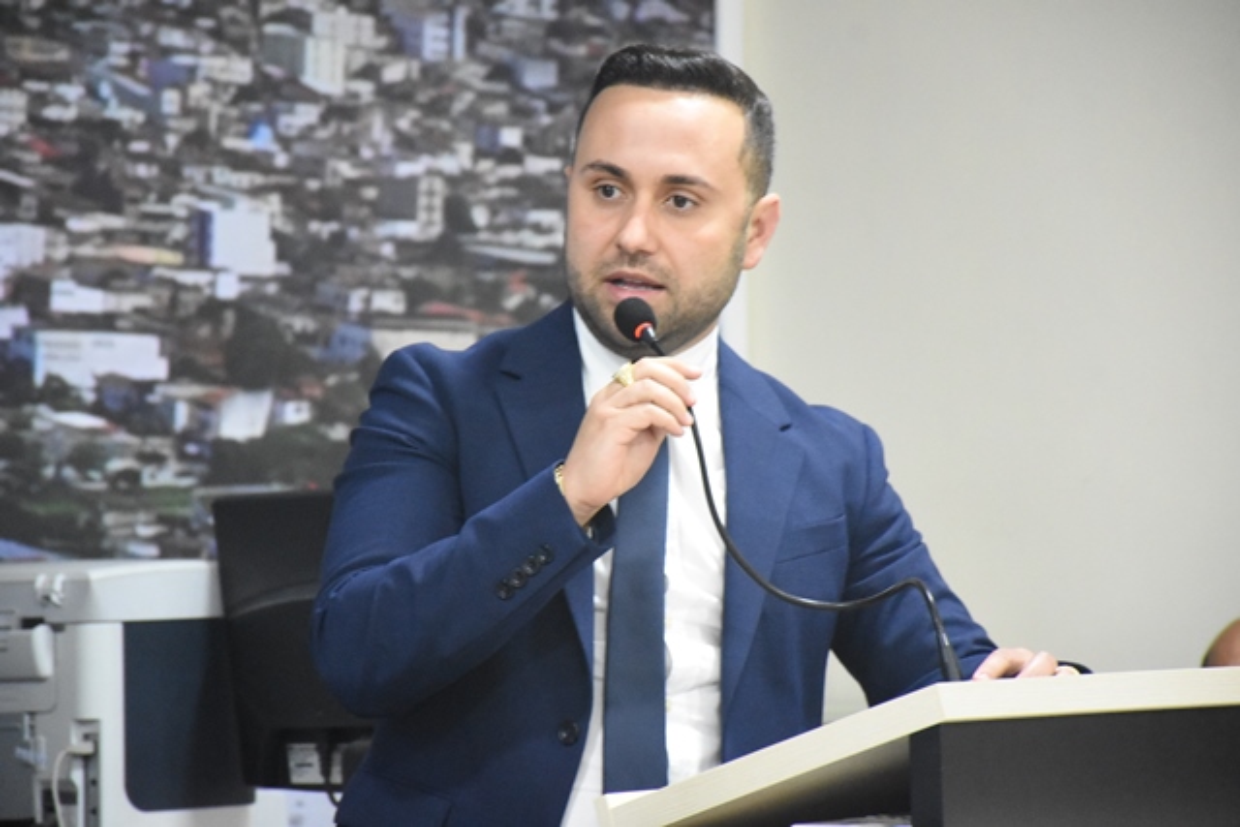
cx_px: 620
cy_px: 414
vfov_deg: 6.5
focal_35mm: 210
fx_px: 7235
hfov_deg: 9.8
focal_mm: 140
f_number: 5.6
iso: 6400
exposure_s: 1/40
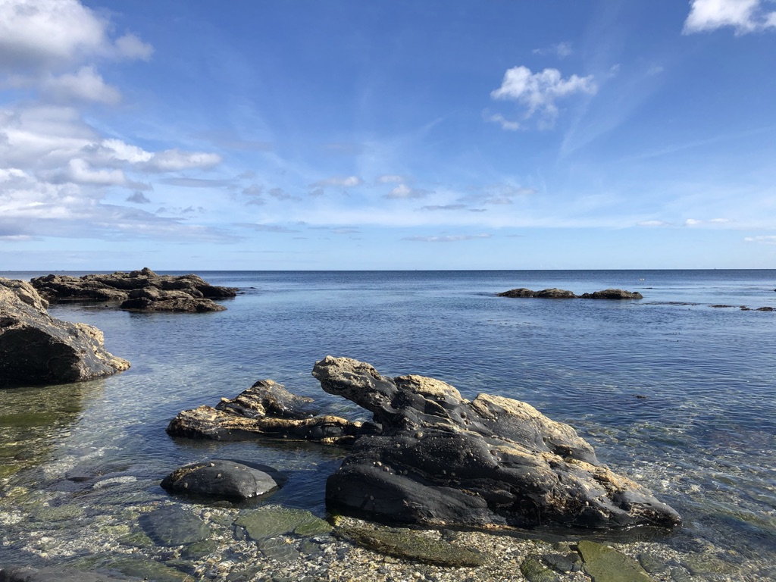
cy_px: 291
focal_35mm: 28
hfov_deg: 63.4
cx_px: 388
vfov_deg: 49.7
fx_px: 628
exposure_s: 1/2404
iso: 20
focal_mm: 4
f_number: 1.8
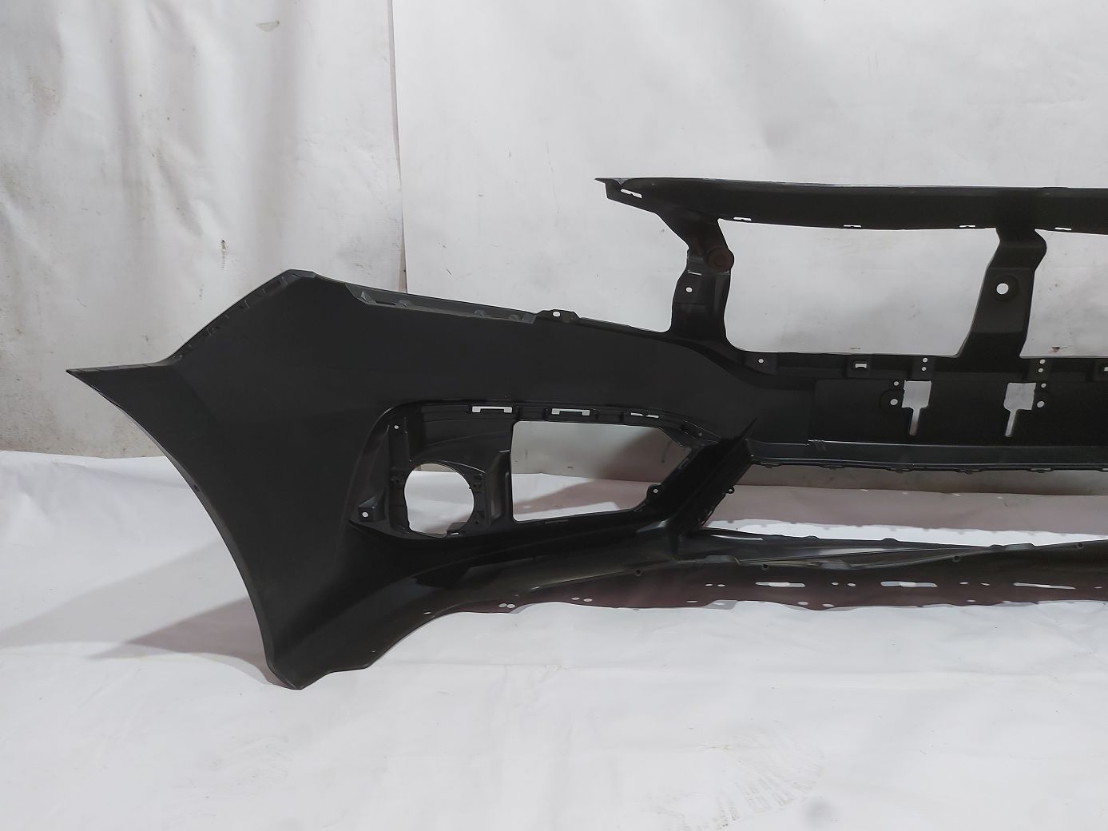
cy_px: 416
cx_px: 554
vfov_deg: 56.8
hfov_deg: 71.6
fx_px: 768
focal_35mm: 24
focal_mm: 5.23
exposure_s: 1/50
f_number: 1.8
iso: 100
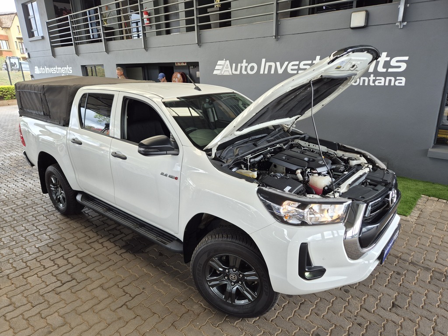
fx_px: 298
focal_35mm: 23
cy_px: 168
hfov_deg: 73.9
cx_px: 224
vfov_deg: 58.9
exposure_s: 1/180
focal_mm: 5.4
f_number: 1.8
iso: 64
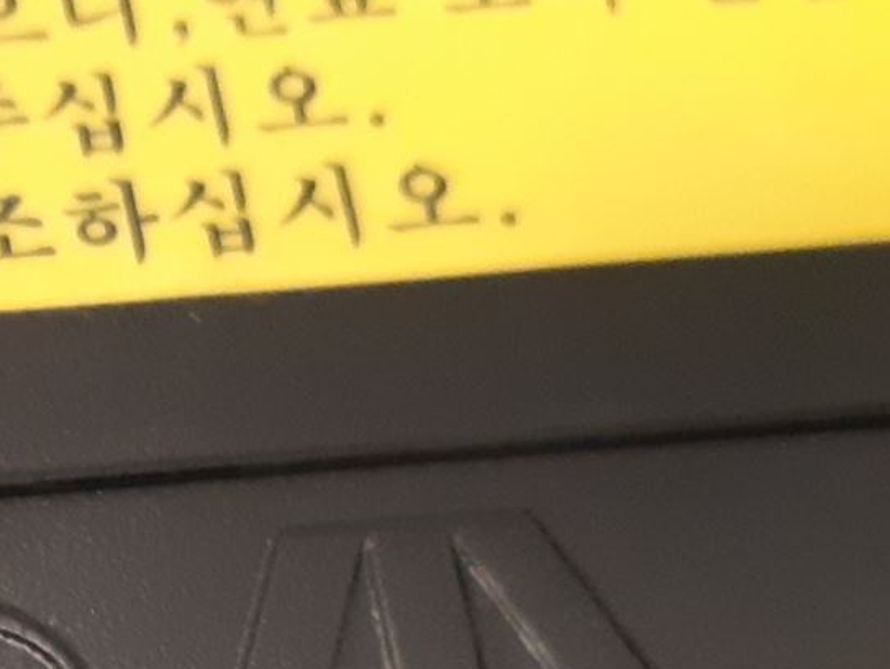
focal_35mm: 98
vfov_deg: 14.5
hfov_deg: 18.6
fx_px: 2521
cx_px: -262
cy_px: 874
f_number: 1.7
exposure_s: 1/25
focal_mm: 3.93
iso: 320
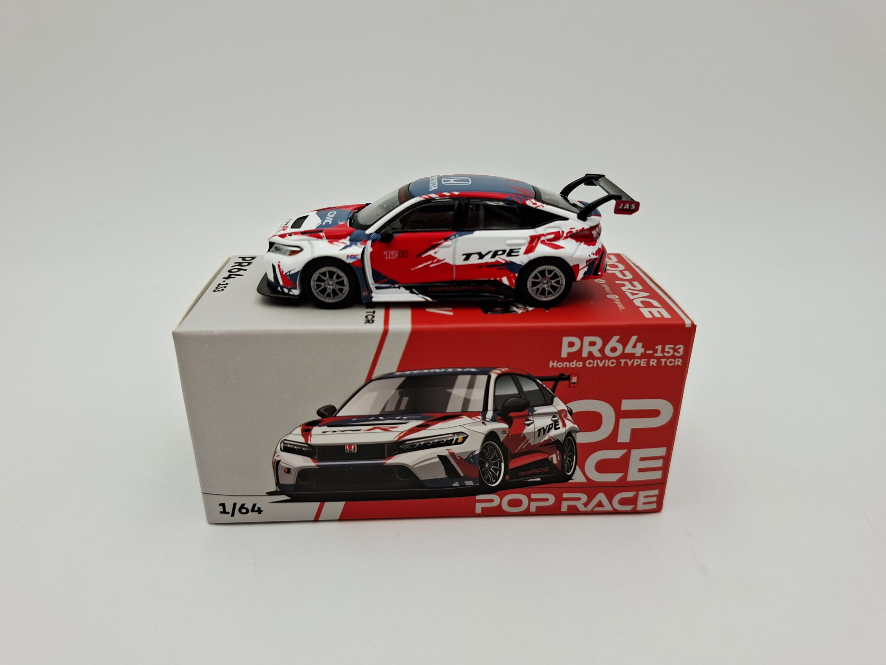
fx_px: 589
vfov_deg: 58.9
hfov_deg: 73.9
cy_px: 332
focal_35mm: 23
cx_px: 443
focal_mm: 5.54
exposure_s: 1/332
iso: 50
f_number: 1.8
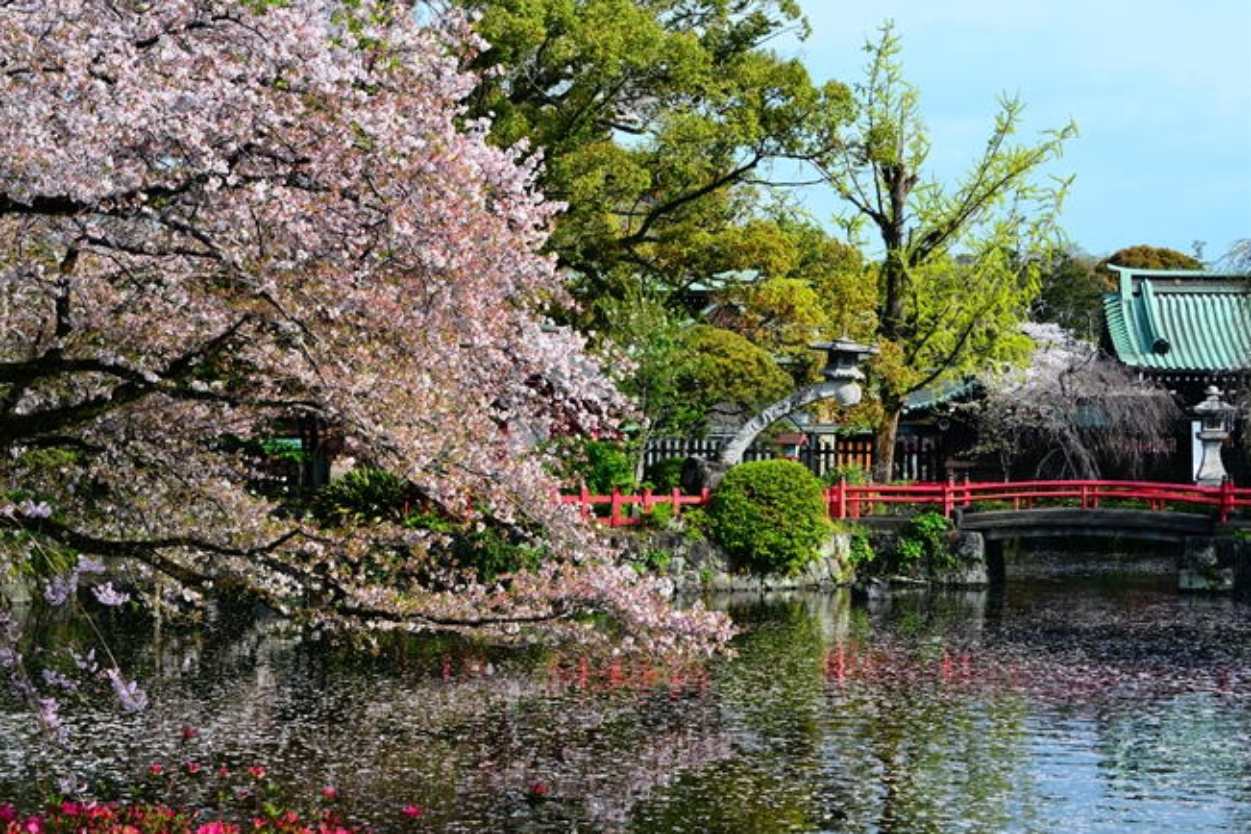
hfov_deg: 33.8
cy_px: 475
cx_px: 494
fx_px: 2050
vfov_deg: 23.0
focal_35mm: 59
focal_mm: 48
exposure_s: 1/400
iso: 400
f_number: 10
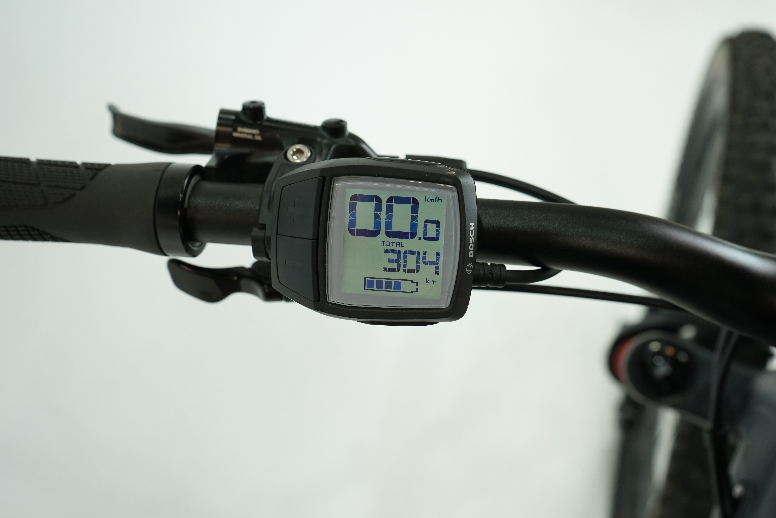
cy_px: 259
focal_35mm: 36
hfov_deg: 53.1
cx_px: 388
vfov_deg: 36.9
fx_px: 776
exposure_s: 1/200
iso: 1600
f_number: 5.6
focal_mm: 36
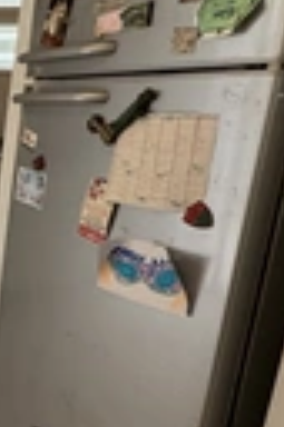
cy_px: 240
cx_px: -361
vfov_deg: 39.6
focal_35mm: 50
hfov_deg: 16.1
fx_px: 593
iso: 200
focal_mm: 2.22
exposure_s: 1/100
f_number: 2.2
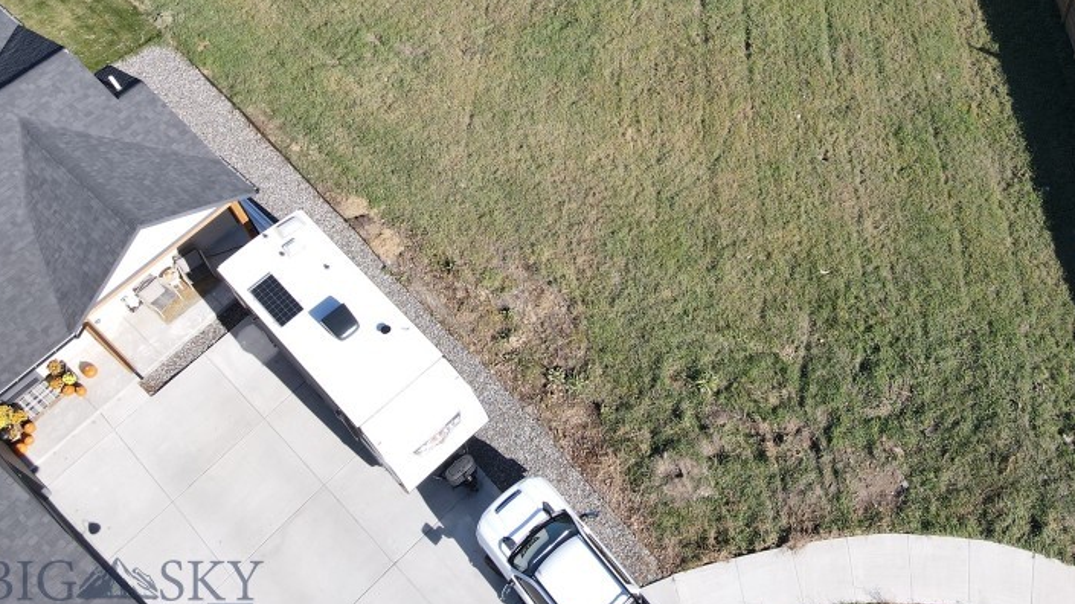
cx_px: 747
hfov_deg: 51.5
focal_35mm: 38
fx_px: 1083
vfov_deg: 29.8
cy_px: 61
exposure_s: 1/400
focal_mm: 4.5
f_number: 2.8
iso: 100
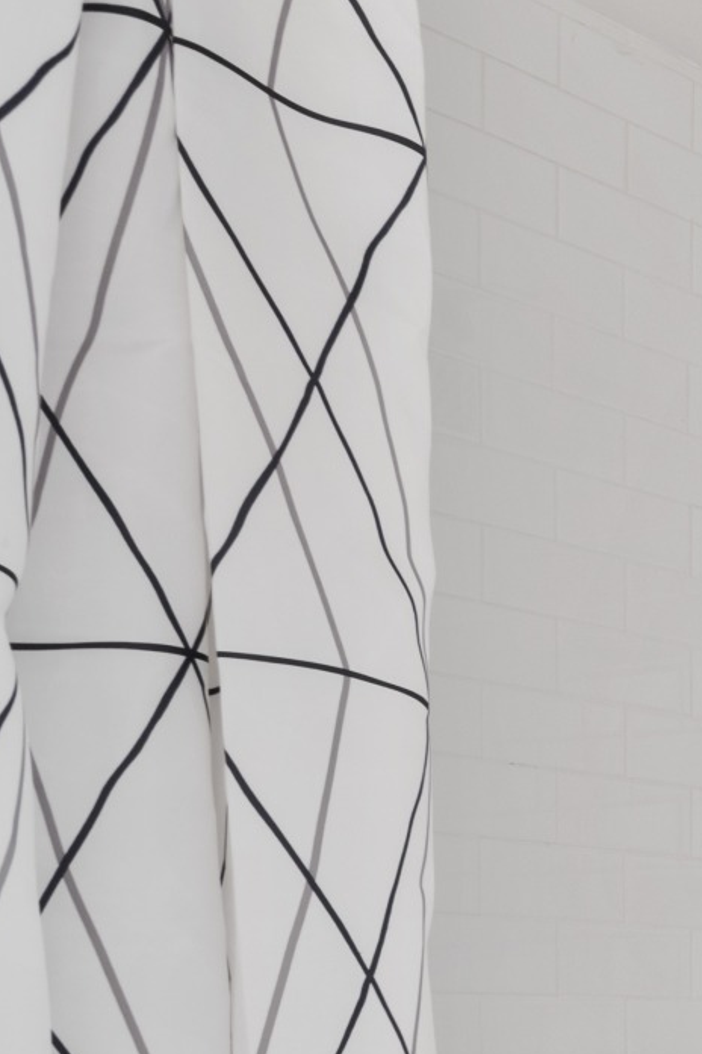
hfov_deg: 14.1
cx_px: 1690
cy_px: 1095
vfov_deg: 28.3
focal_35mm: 66
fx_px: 1930
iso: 200
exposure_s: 20
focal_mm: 17
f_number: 14
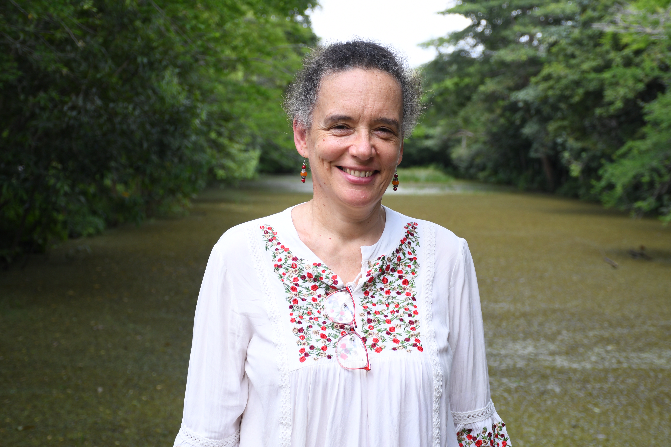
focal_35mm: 57
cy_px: 224
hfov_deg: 35.1
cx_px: 336
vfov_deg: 23.8
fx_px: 1062
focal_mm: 38
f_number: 4.2
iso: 160
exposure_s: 1/250
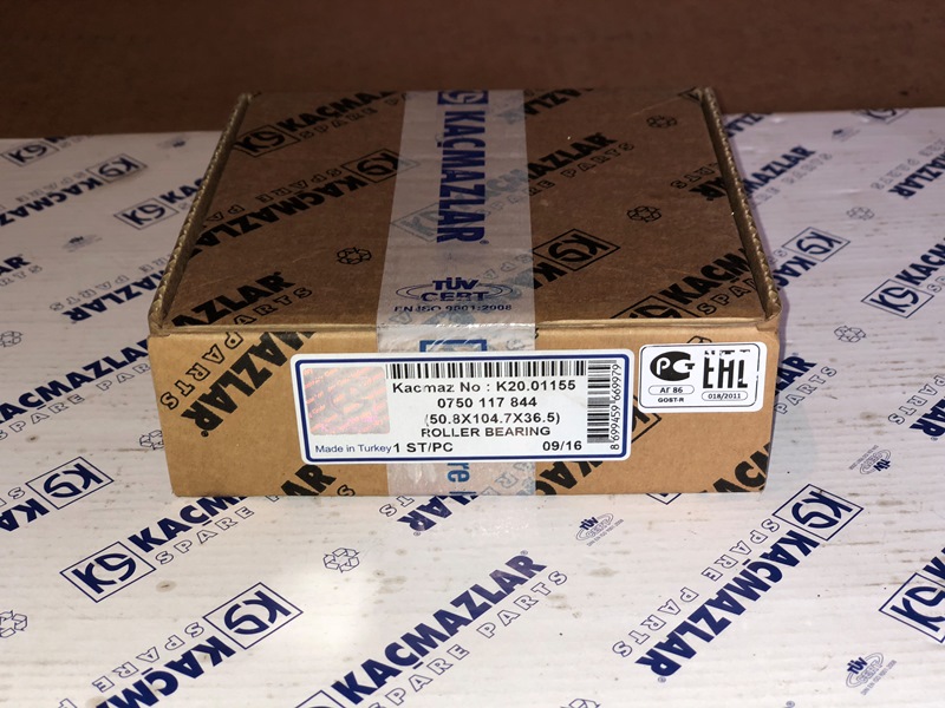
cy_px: 354
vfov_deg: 28.0
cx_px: 472
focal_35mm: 52
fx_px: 1420
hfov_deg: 36.8
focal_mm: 6
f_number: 2.4
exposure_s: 1/50
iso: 25
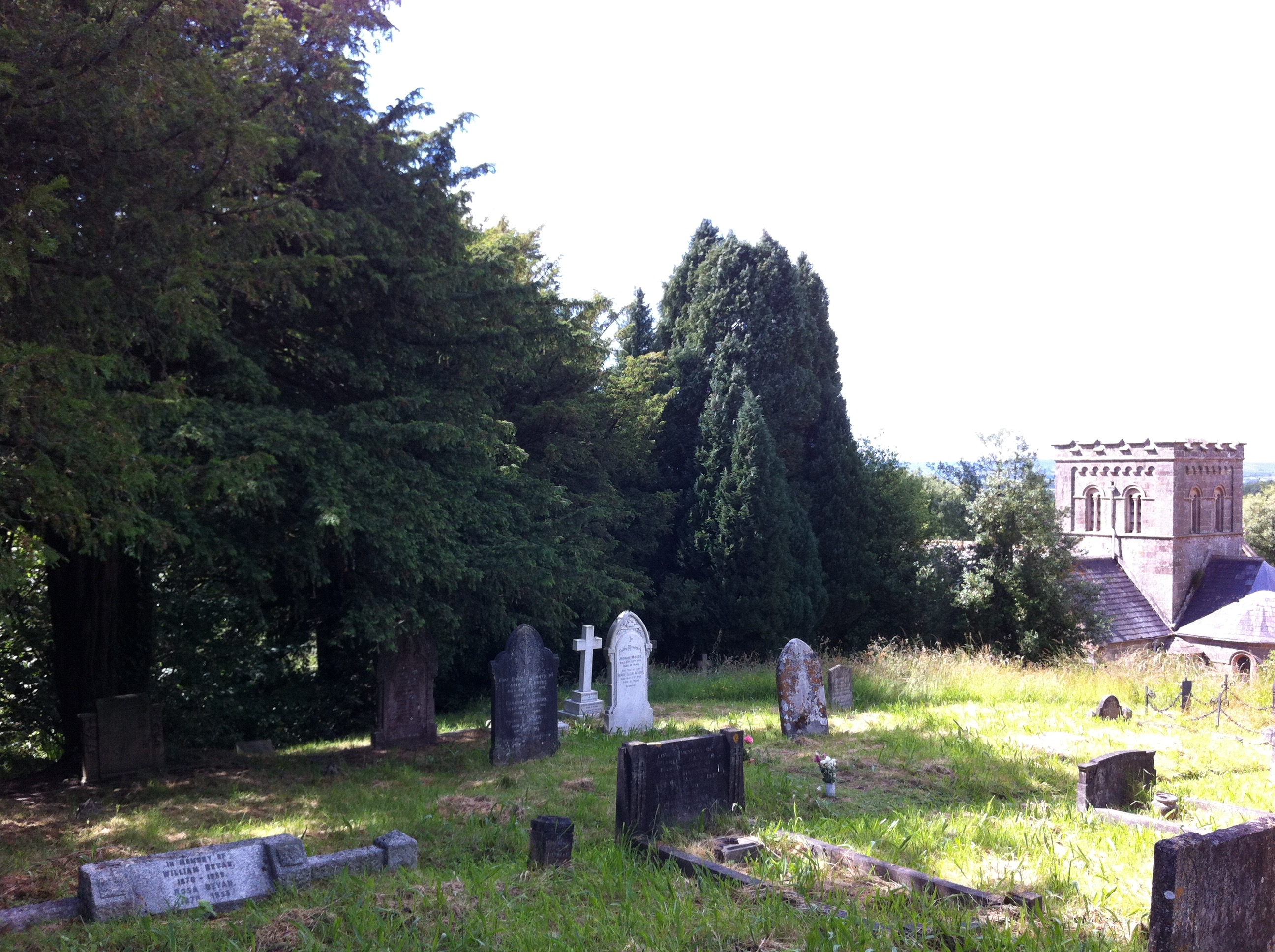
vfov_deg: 40.6
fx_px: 1287
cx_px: 638
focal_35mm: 35
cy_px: 476
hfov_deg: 52.7
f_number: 2.8
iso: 80
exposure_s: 1/318
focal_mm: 3.85
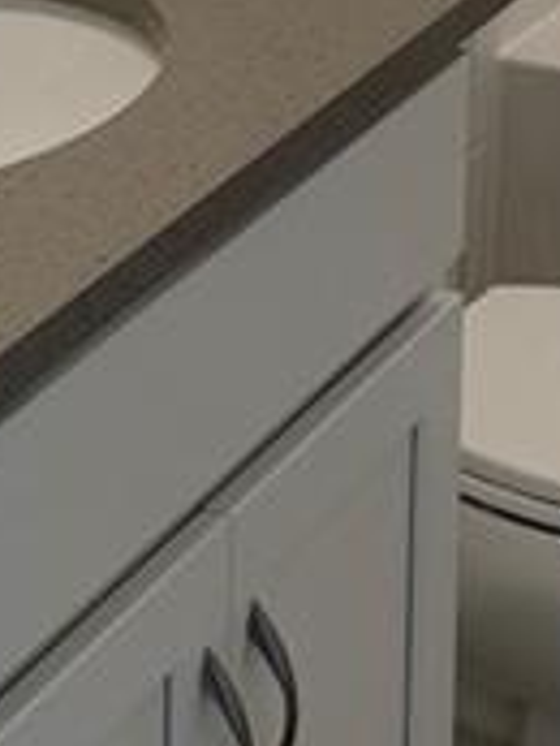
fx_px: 3576
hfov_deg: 8.9
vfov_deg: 11.2
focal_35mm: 166
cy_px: -561
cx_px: 495
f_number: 1.78
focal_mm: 6.76
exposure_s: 1/121
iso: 64
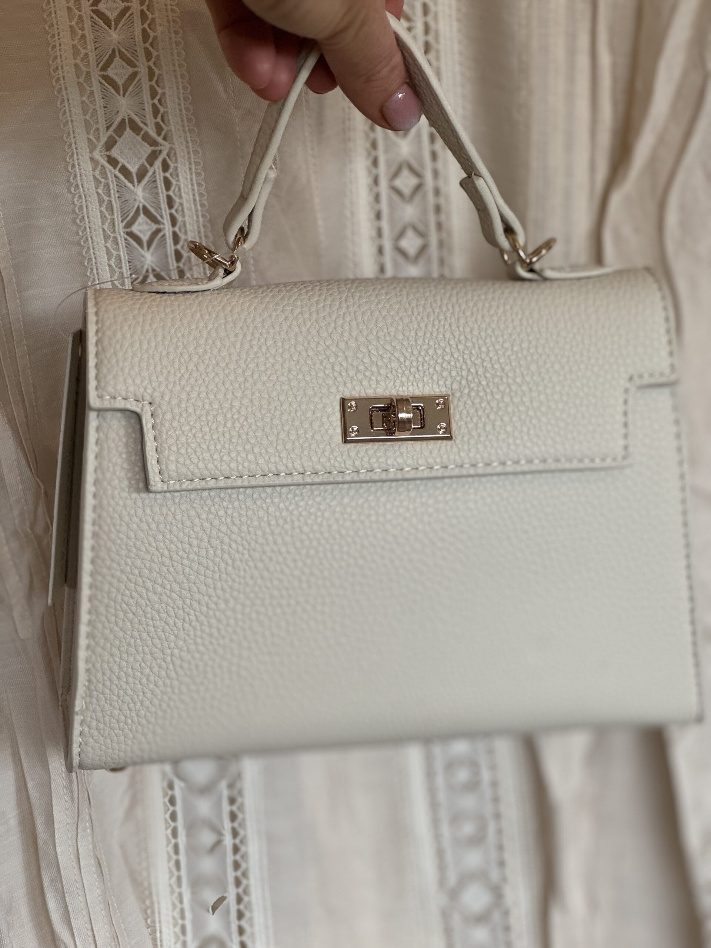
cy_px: 474
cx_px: 356
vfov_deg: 25.3
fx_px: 2109
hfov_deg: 19.1
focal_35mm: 77
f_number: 2.8
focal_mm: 9
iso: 100
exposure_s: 1/100
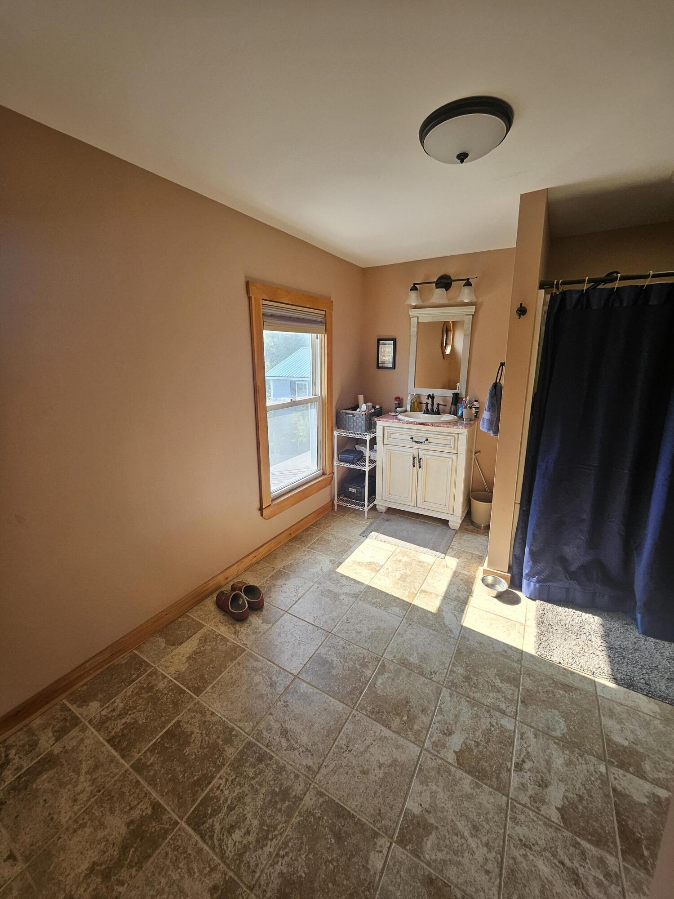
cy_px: 450
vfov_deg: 106.2
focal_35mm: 13
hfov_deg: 89.9
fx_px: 337
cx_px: 337
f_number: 2.2
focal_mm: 1.74
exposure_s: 1/120
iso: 40
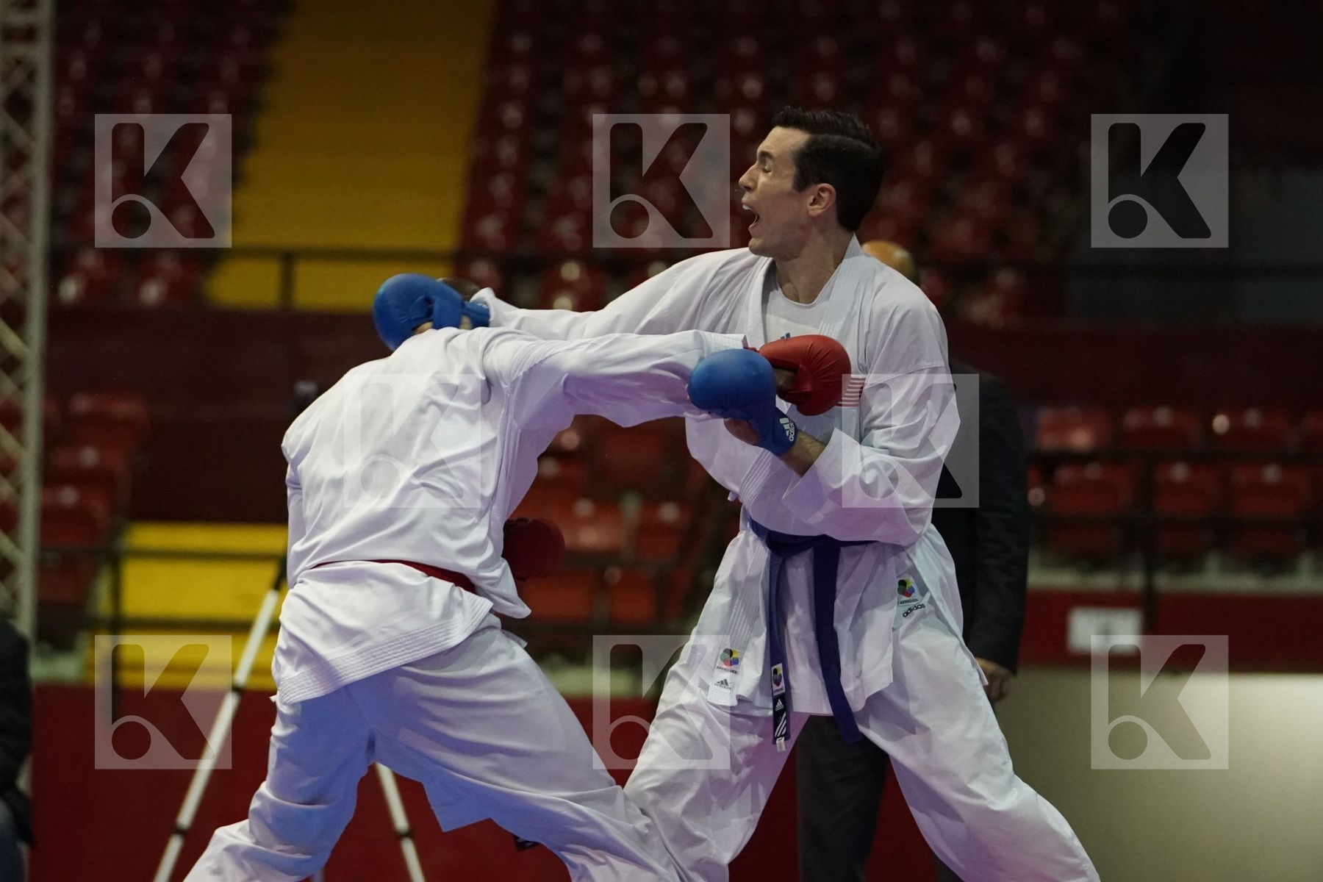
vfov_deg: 7.8
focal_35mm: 177
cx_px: 662
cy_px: 441
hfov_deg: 11.6
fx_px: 6504
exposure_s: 1/800
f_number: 2.8
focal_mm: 118
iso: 6400
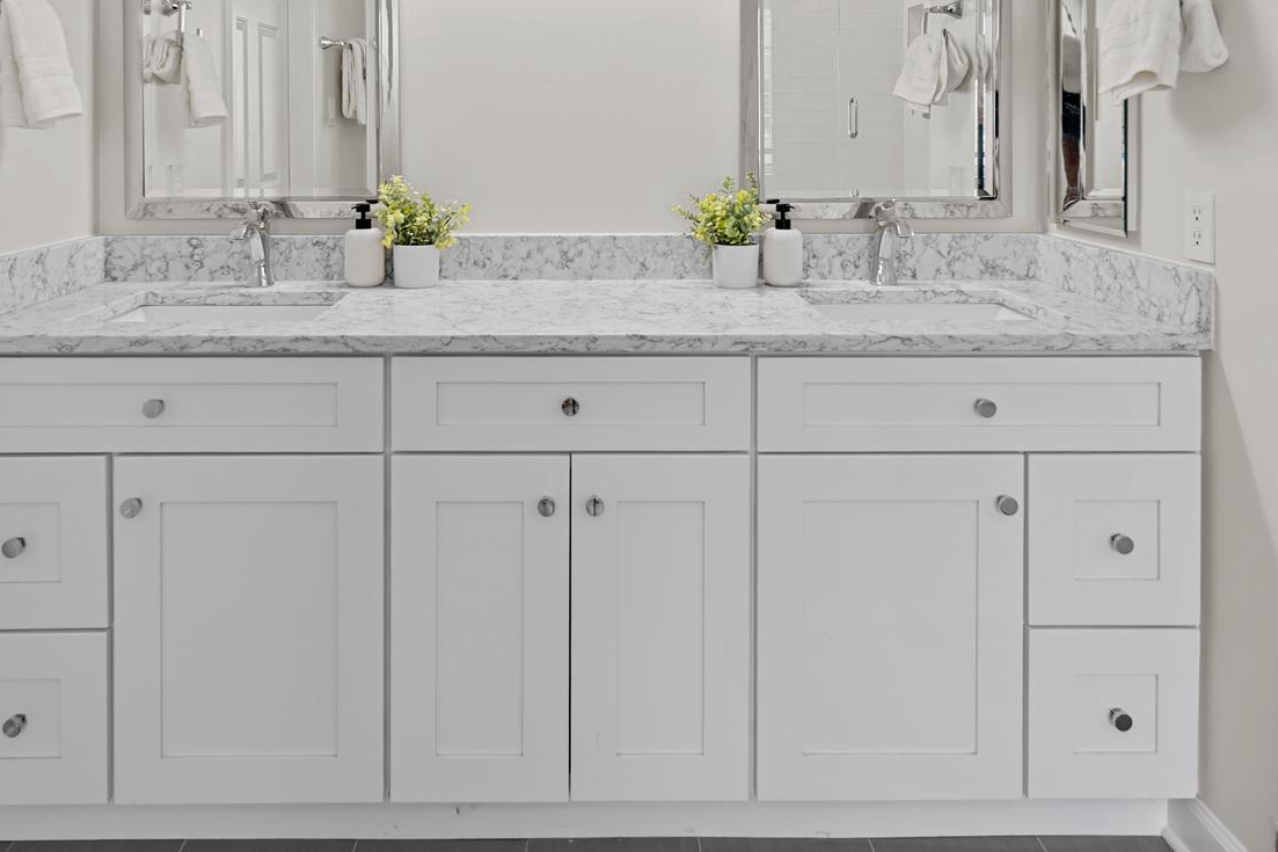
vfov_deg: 46.7
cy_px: 161
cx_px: 590
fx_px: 923
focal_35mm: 26
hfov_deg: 69.3
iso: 100
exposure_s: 1/25
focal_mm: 14
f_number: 4
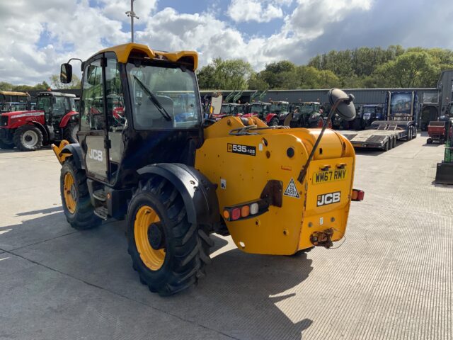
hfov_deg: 61.7
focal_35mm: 29
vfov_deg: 48.2
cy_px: 170
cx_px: 226
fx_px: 380
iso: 16
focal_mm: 3
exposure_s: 1/2141
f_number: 1.8
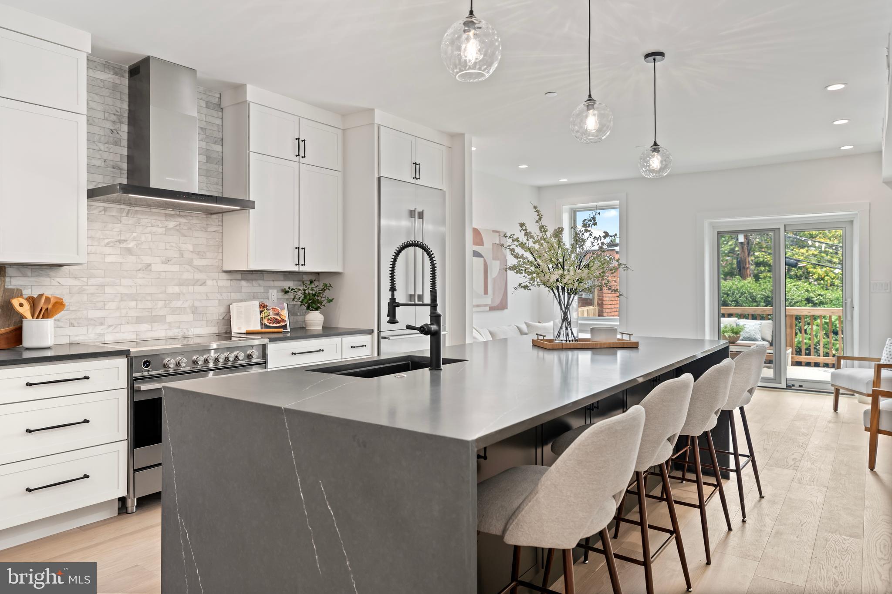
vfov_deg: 53.1
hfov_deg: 73.7
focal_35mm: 24
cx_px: 446
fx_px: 595
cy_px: 297
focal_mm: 24
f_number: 4
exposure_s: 1/30
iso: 800
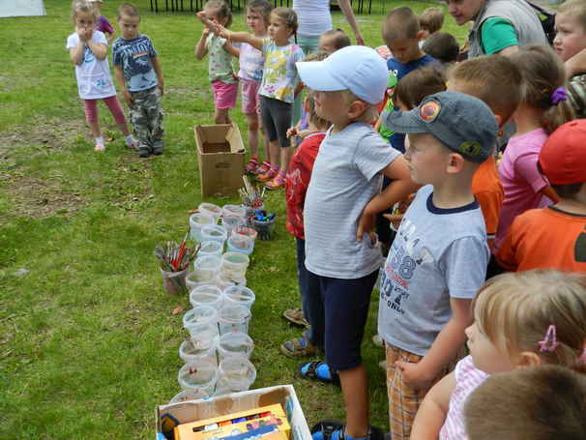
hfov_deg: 56.8
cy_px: 220
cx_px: 293
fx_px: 542
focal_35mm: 32
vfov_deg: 44.2
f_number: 3.7
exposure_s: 1/400
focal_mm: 5.6
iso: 160
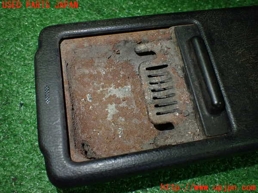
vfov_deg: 46.8
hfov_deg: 60.0
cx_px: 129
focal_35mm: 30
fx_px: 224
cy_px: 96
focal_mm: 5.4
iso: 800
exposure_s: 1/125
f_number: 2.3
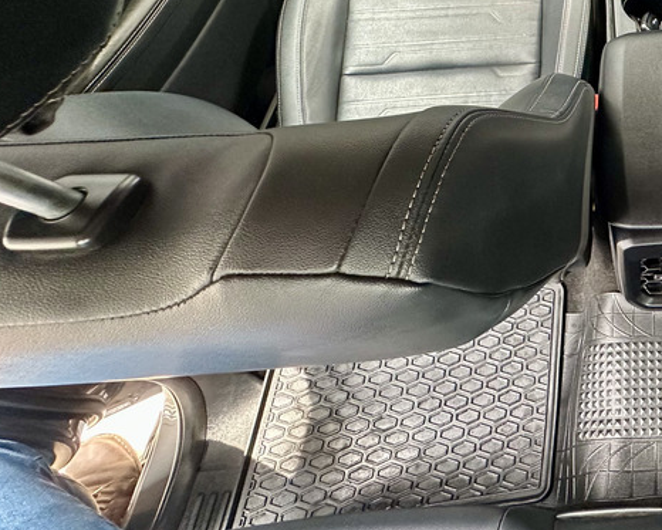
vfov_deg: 43.6
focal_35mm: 30
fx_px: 588
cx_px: 672
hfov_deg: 47.8
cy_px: 38
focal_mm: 2.22
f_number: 2.2
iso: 320
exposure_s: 1/60
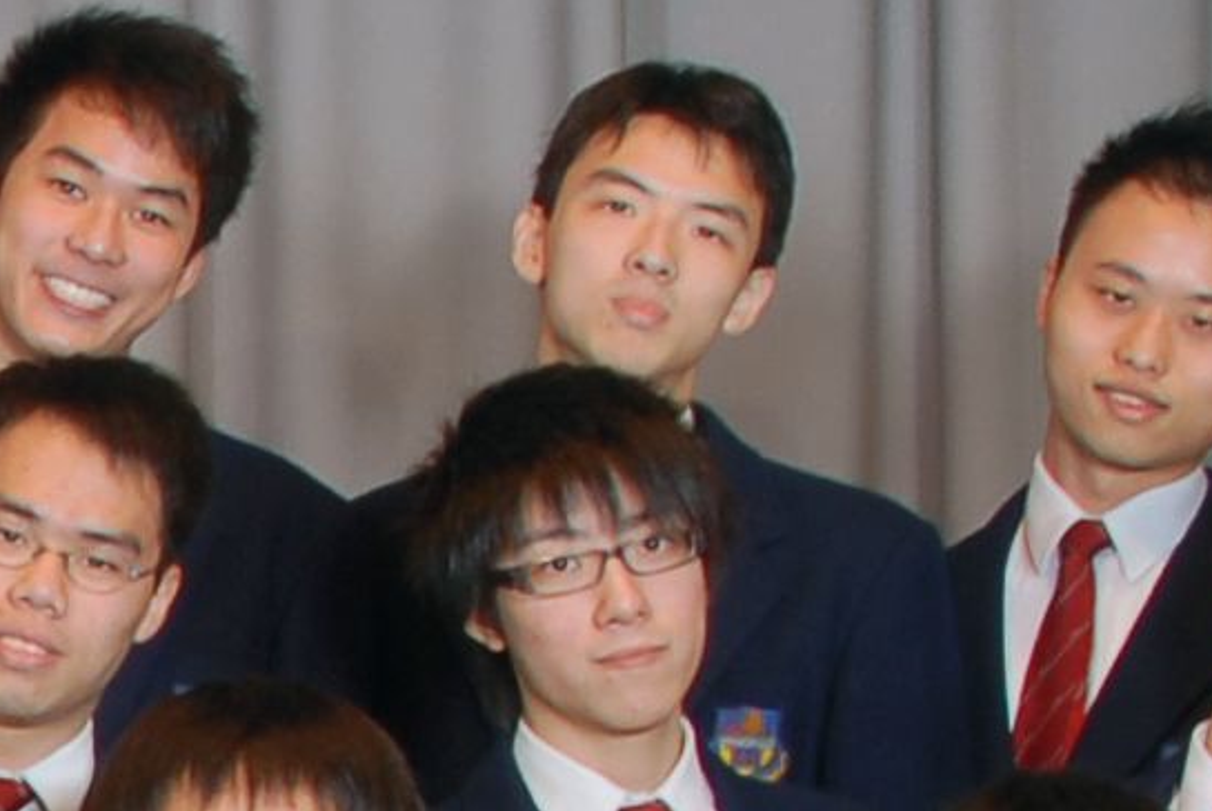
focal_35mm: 192
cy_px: 1240
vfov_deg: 7.1
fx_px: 6473
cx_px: -1425
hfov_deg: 9.7
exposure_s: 1/4
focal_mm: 18
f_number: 10
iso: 100
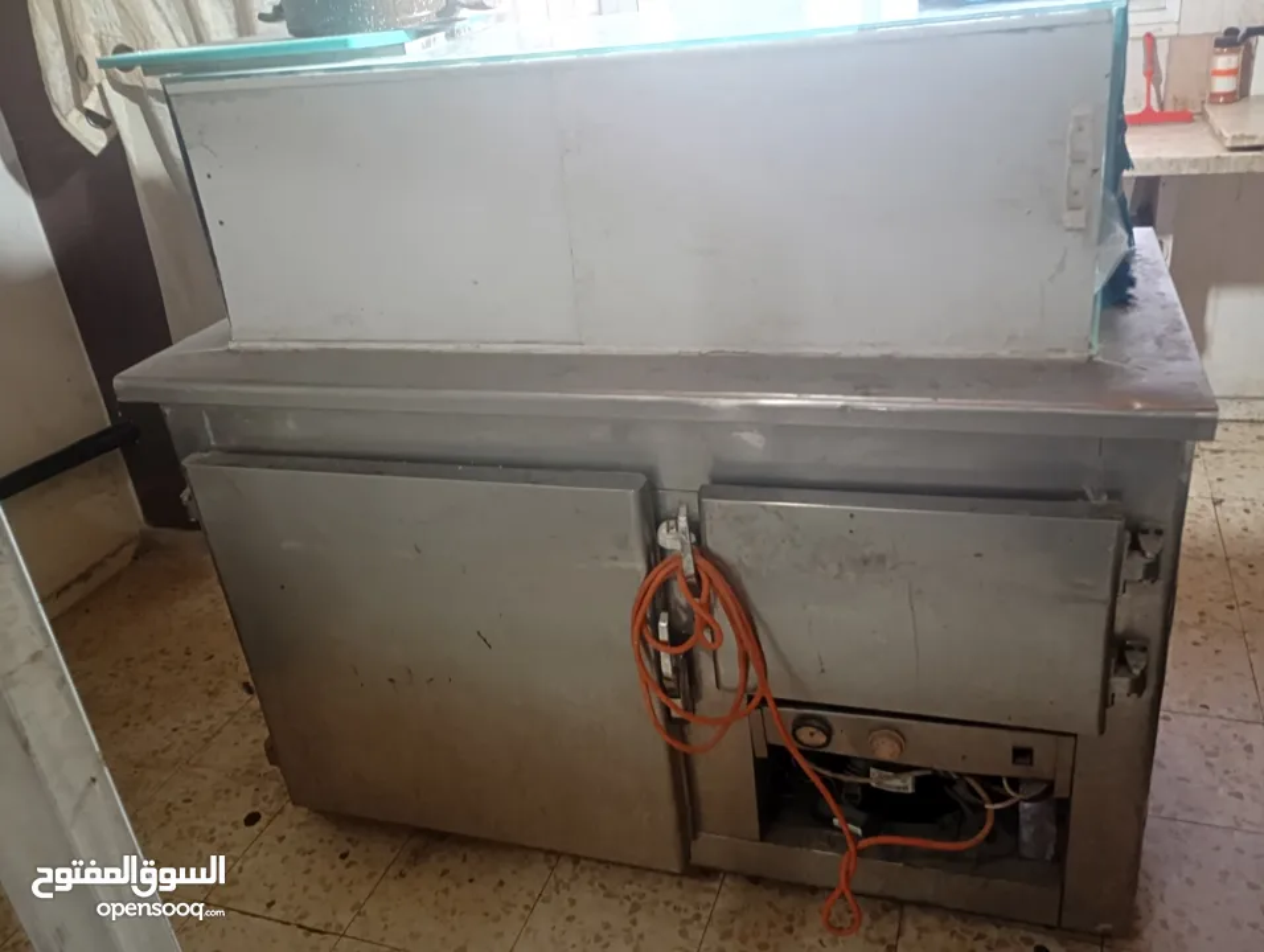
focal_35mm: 28
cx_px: 632
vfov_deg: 49.9
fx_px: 1024
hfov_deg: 63.4
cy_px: 476
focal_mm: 4.27
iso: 1264
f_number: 1.8
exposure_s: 1/20
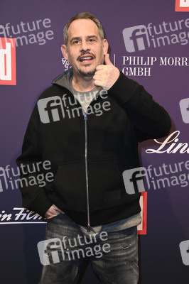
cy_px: 142
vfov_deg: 26.0
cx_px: 94
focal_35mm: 78
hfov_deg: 17.5
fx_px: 615
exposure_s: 1/200
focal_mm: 78
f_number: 6.3
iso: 500
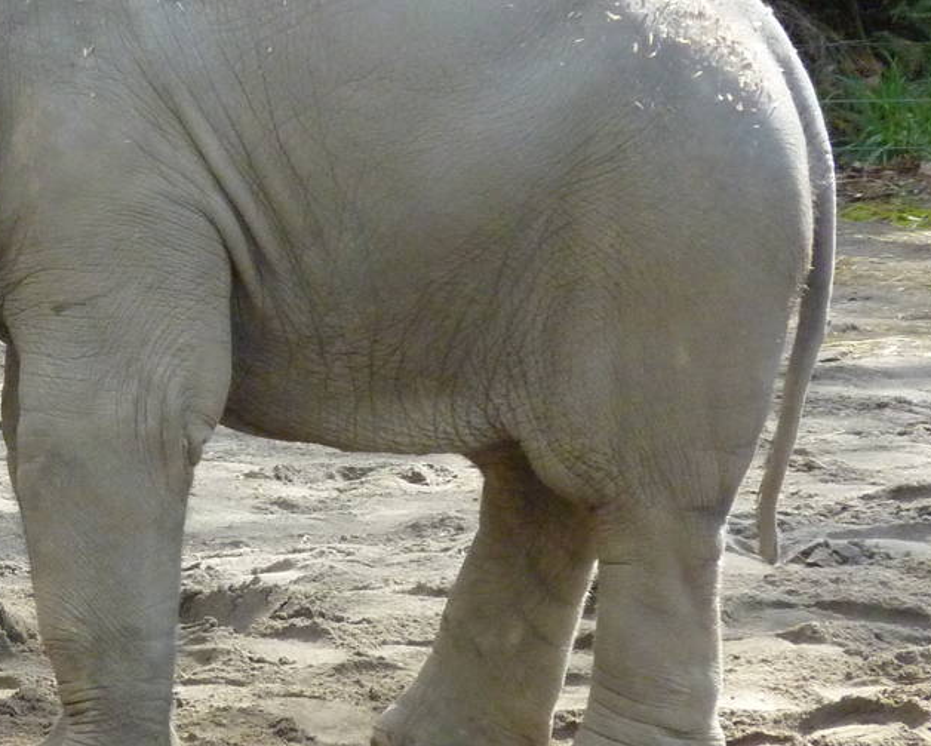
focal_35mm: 691
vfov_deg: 2.2
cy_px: 344
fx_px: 19049
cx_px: 3
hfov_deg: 2.8
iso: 400
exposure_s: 1/500
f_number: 4.8
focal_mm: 45.7
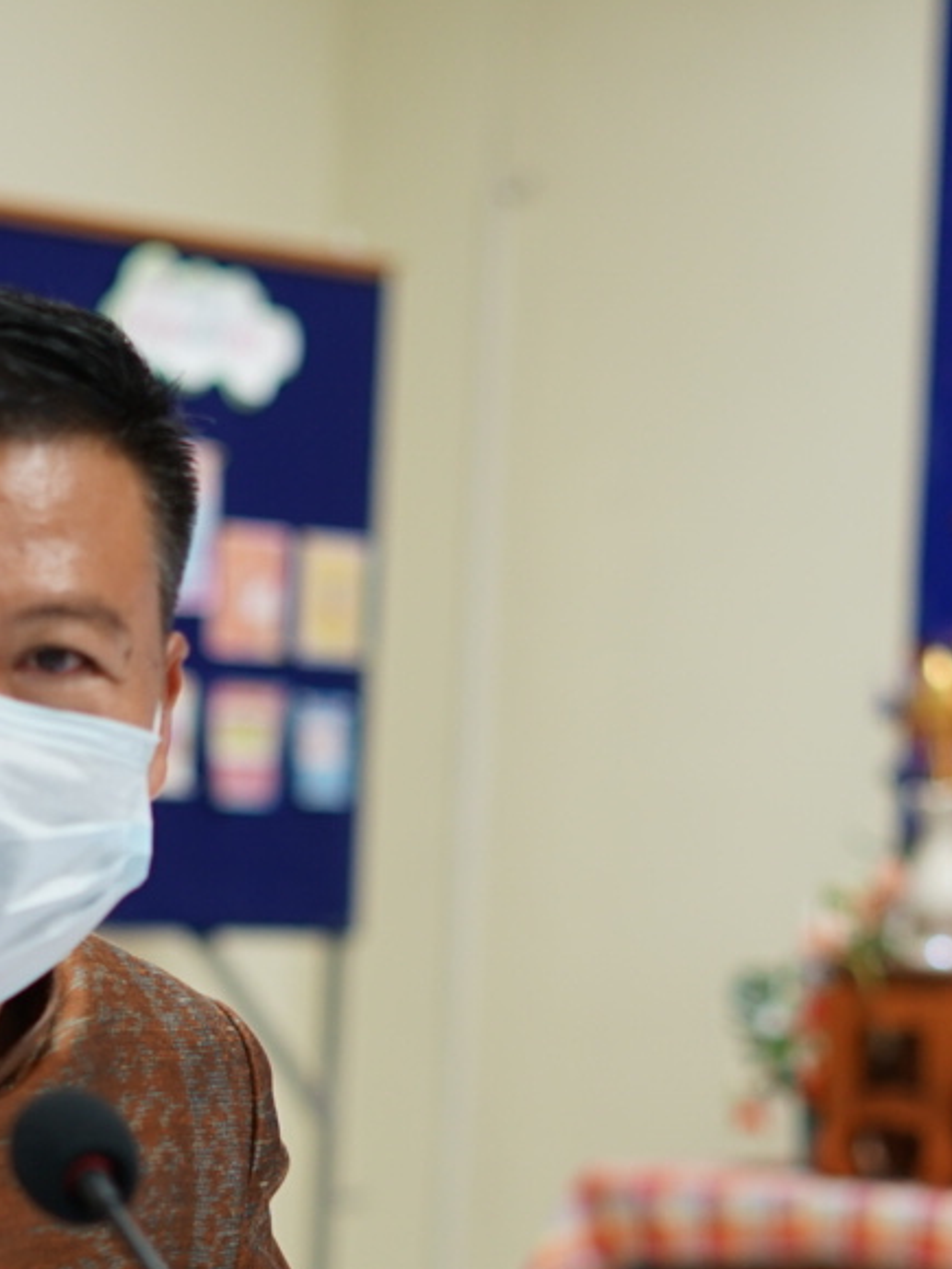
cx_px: 263
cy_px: 1171
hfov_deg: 11.0
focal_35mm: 134
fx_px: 4914
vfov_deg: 14.6
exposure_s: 1/125
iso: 400
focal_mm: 50
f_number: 2
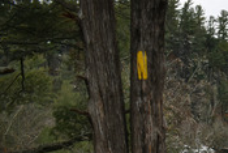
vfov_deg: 14.1
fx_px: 608
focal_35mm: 96
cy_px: 148
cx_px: 350
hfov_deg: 18.6
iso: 250
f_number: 5.6
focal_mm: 20
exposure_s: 1/250
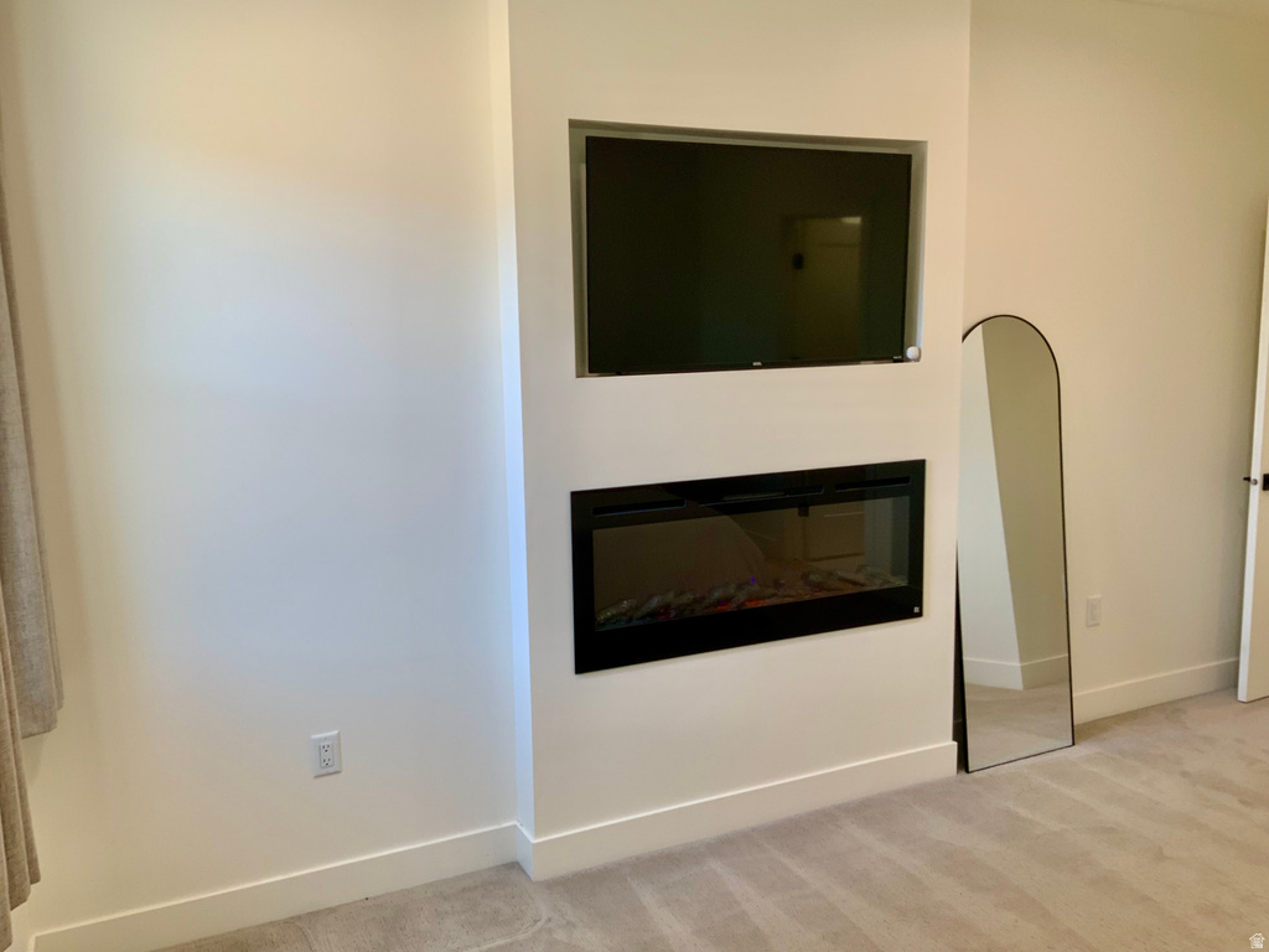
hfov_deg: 61.7
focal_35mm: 29
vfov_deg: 48.2
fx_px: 1063
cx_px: 634
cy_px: 476
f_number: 1.8
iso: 50
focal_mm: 3
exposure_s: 1/120
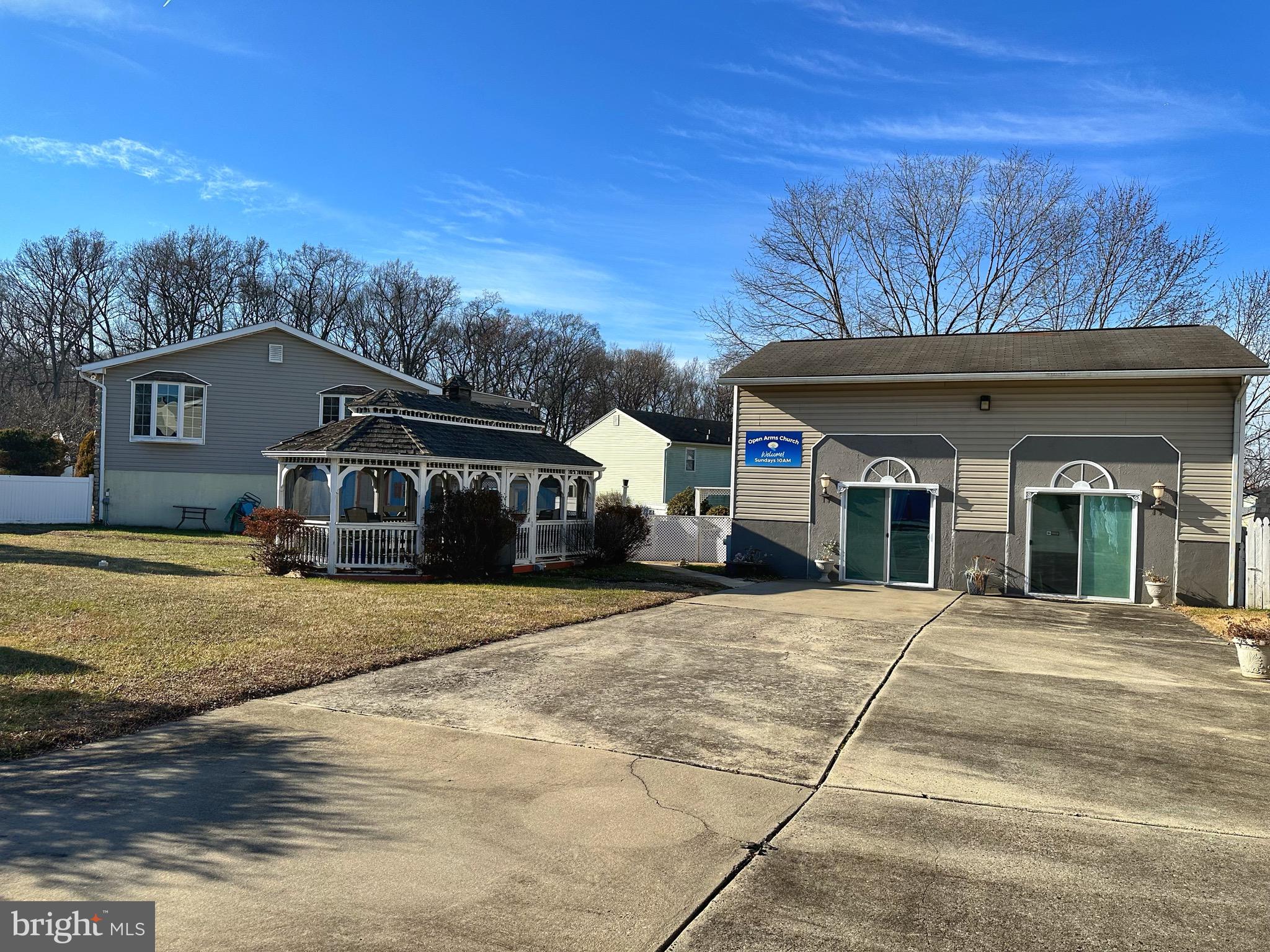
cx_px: 635
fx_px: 881
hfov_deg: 71.6
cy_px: 476
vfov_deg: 56.8
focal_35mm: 24
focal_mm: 6.86
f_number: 1.78
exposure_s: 1/4184
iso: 80
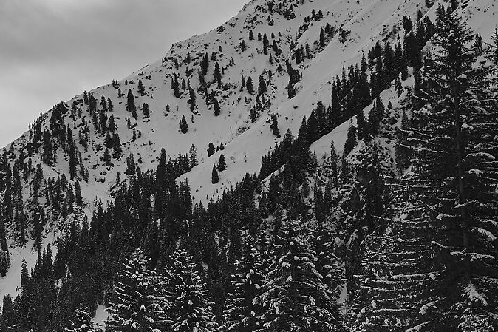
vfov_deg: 7.7
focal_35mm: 178
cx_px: -387
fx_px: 2462
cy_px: 233
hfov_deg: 10.8
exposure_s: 1/800
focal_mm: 50
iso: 100
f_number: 6.3
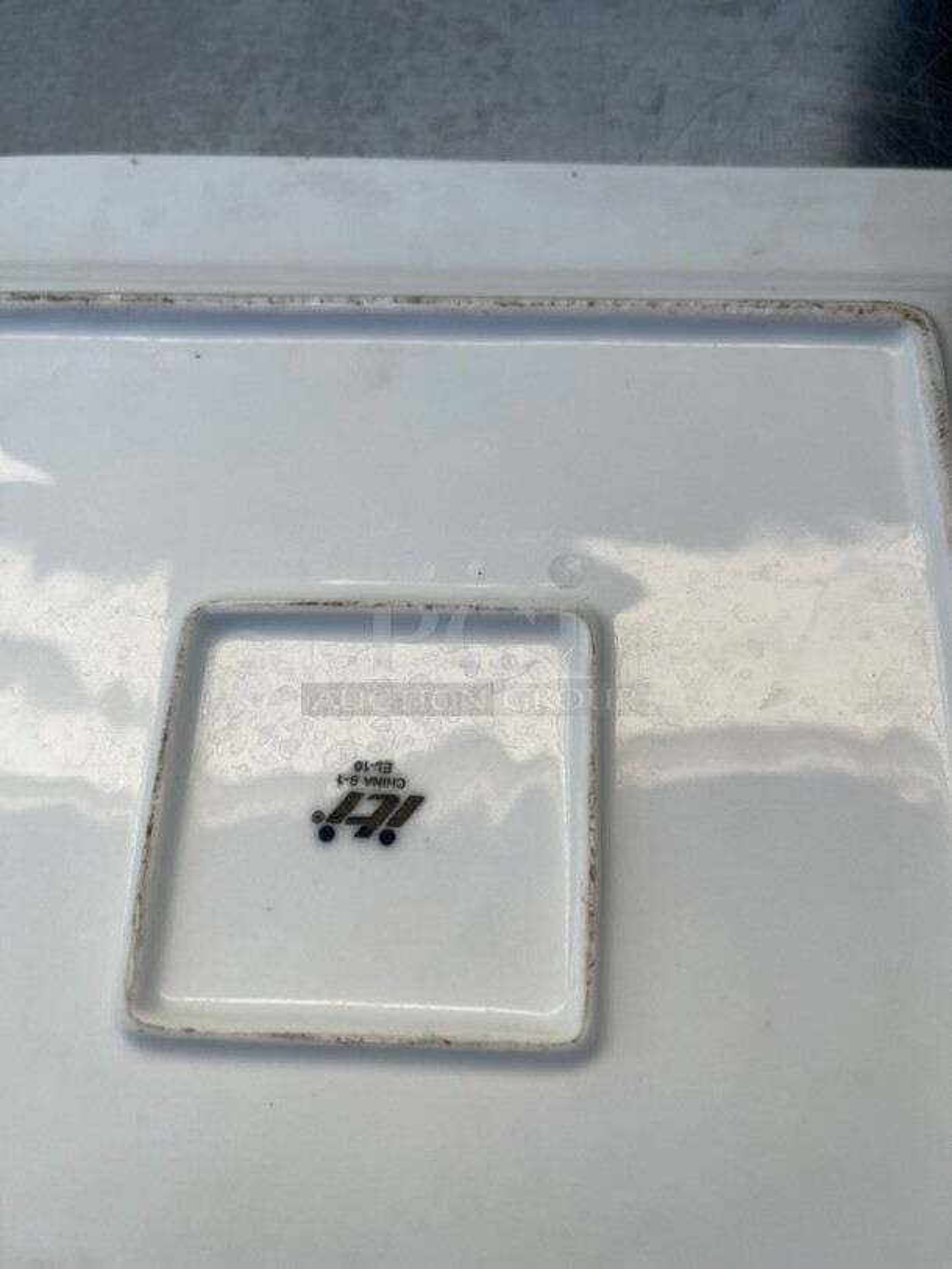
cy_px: 634
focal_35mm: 26
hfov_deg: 53.1
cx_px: 476
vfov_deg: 67.3
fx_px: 953
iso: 32
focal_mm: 5.1
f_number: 1.6
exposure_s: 1/1821
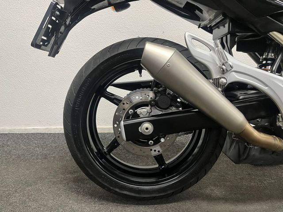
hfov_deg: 67.3
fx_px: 213
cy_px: 106
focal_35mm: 26
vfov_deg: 53.1
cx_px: 142
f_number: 1.6
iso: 160
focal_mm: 5.1
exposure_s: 1/50
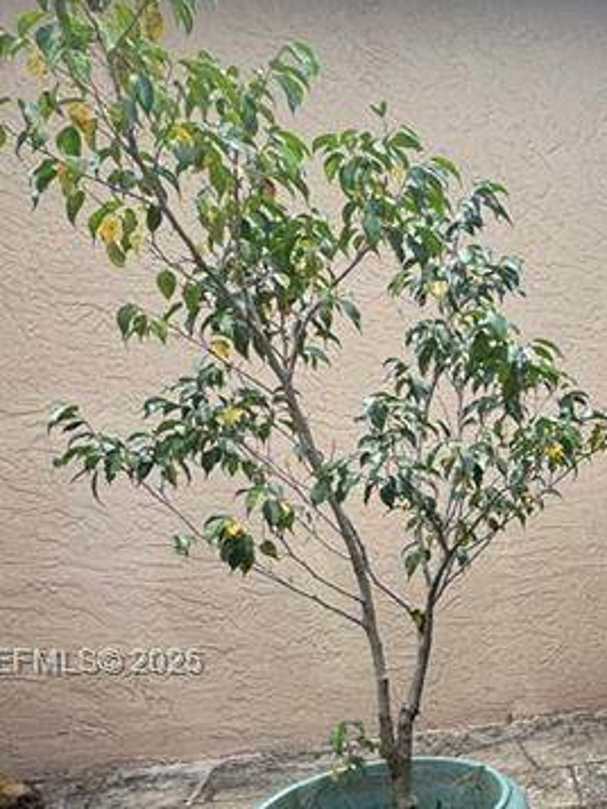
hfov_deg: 26.1
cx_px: 802
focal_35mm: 47
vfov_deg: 38.7
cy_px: 664
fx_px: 1098
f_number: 2.2
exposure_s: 1/235
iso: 40
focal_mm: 2.22
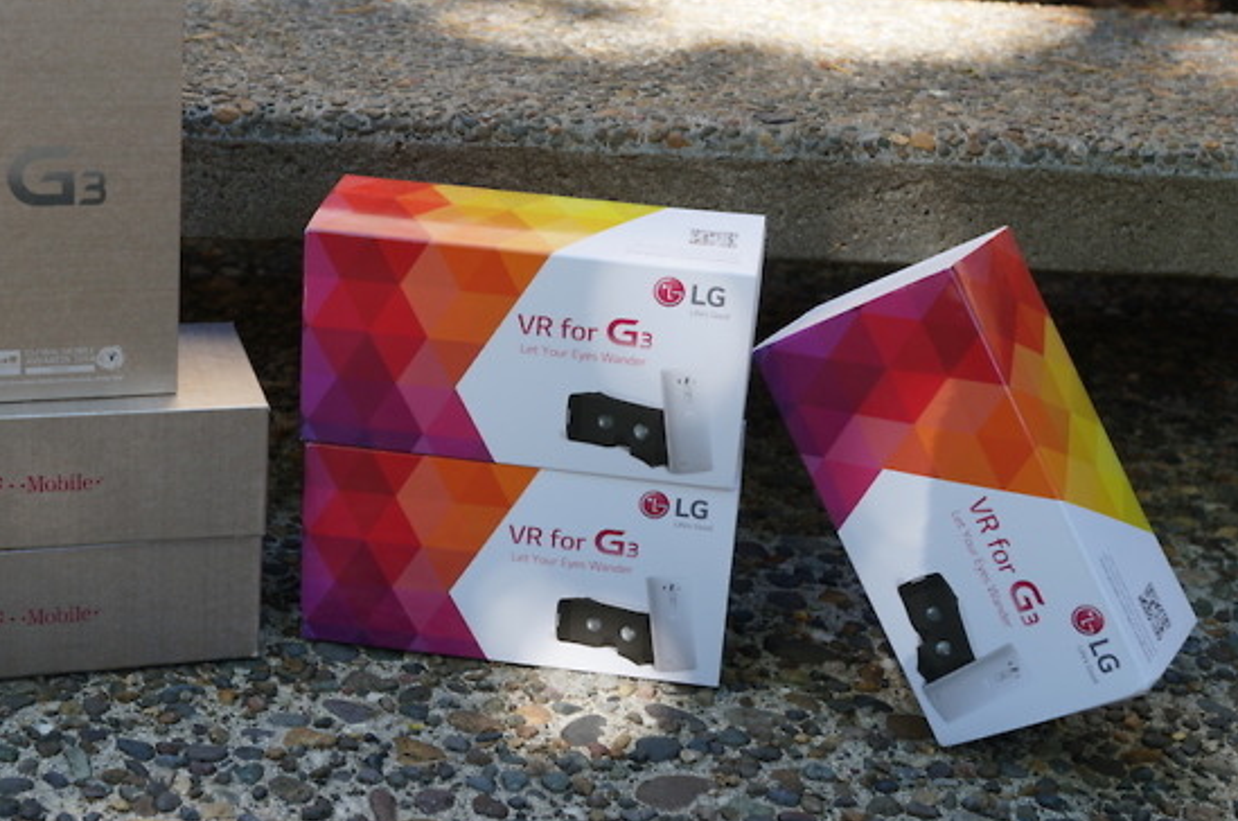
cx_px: 465
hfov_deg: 31.8
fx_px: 2163
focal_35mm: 63
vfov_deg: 21.5
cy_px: 343
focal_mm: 30
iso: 100
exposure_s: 1/80
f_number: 6.3
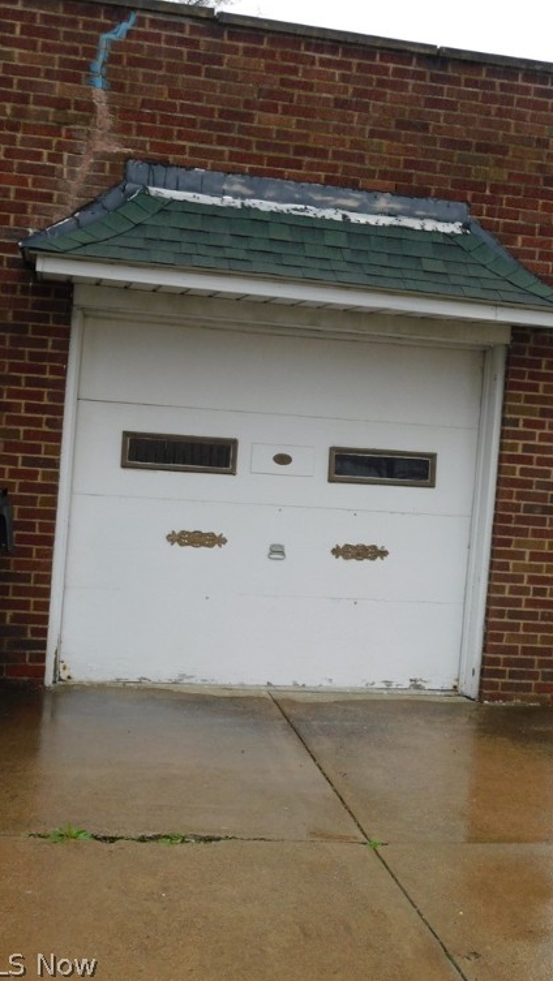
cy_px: 486
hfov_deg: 23.9
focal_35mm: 50
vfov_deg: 41.3
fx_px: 1302
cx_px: 336
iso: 125
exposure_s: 1/100
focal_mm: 8
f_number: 3.7
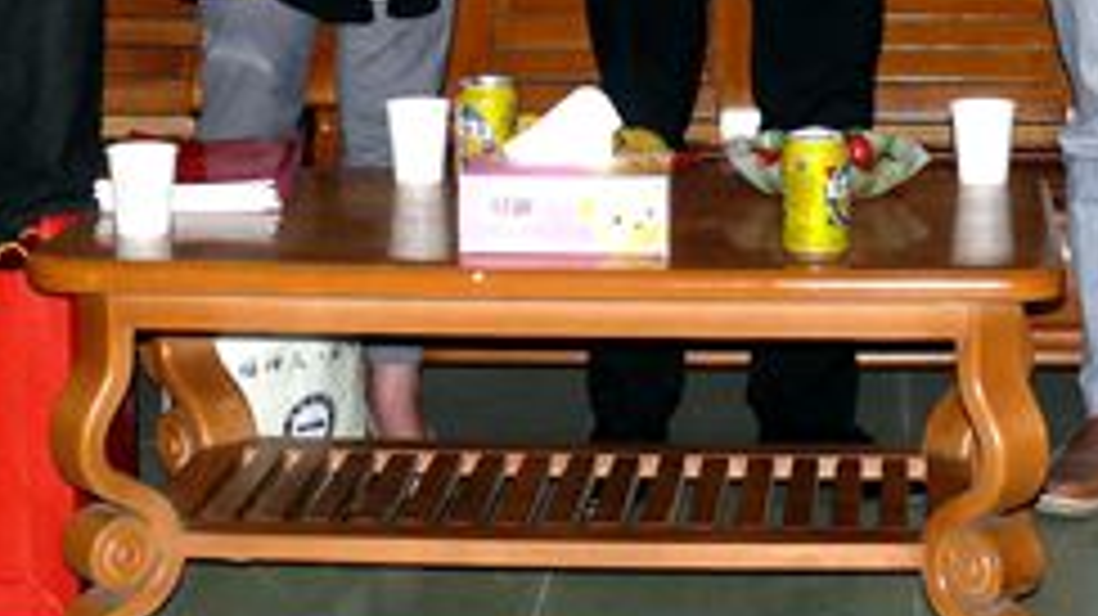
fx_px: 2968
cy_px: -301
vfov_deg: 11.4
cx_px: 837
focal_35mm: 102
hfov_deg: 20.8
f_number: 2.8
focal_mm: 8
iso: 160
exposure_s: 1/30
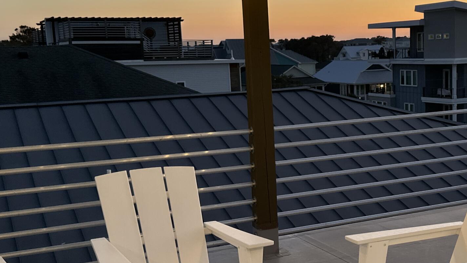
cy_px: 154
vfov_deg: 21.8
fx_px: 681
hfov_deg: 37.2
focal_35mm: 55
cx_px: 329
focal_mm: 6.86
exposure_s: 1/60
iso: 160
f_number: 1.78
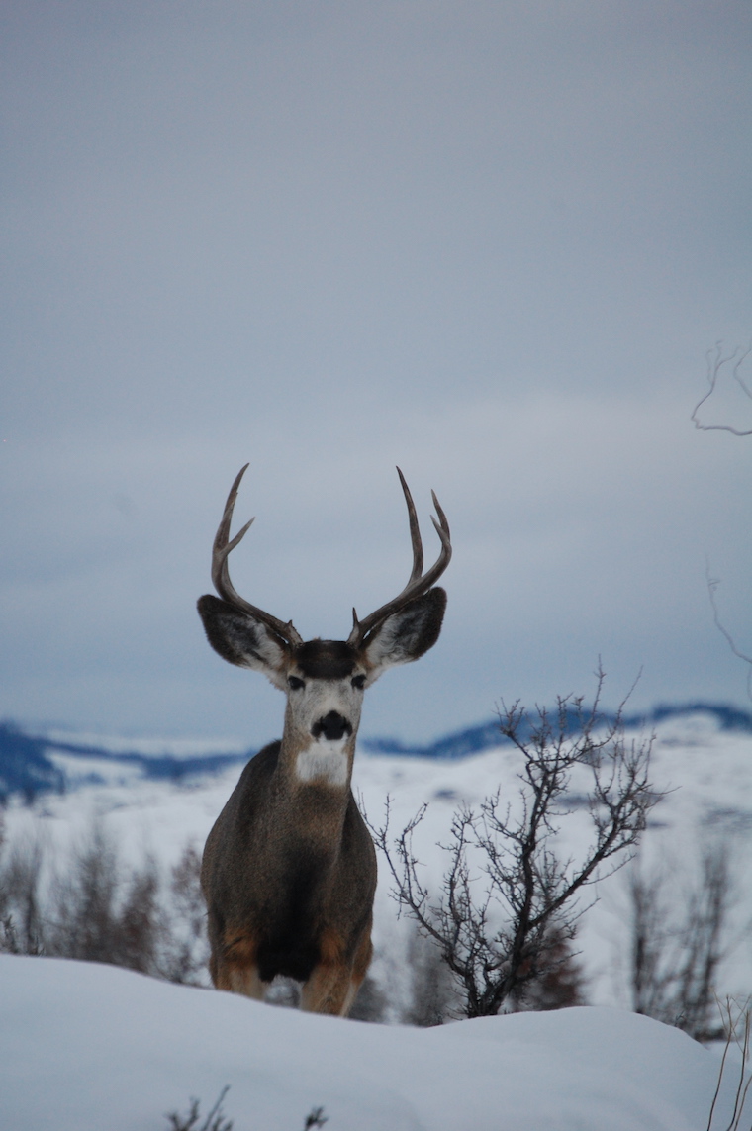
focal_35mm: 300
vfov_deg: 6.9
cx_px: 376
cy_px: 566
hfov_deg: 4.6
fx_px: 9416
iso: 800
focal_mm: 200
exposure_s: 1/320
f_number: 5.6
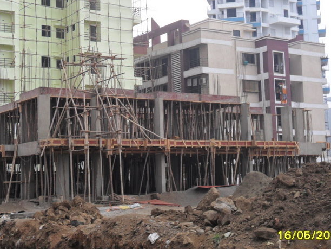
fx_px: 650
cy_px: 104
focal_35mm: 68
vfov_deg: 21.6
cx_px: 147
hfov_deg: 28.5
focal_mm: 9.3
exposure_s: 1/90
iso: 100
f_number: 5
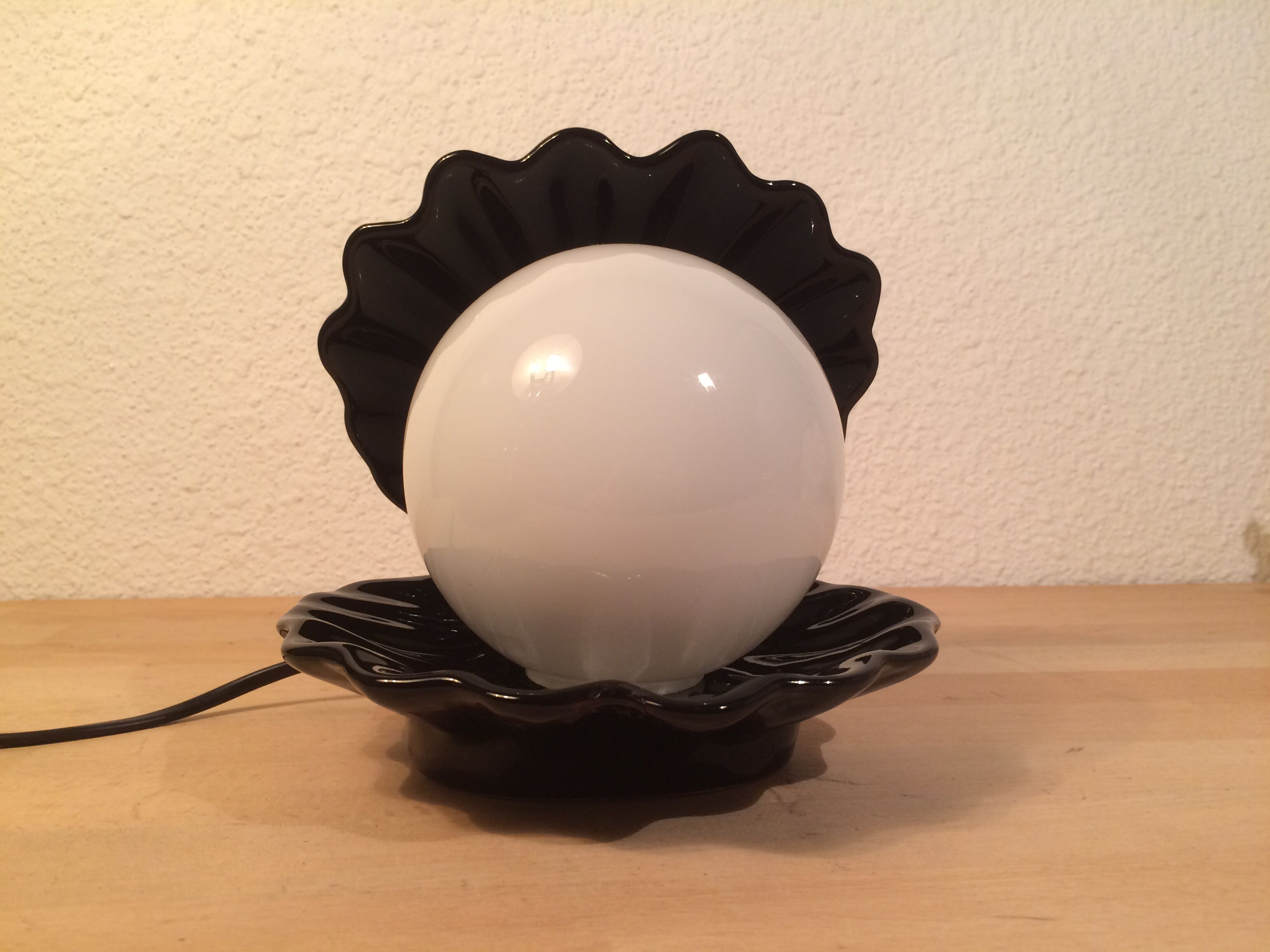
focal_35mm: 29
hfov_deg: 61.7
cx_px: 635
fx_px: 1064
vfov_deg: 48.2
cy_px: 476
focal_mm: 4.15
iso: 64
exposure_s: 1/33
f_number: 2.2
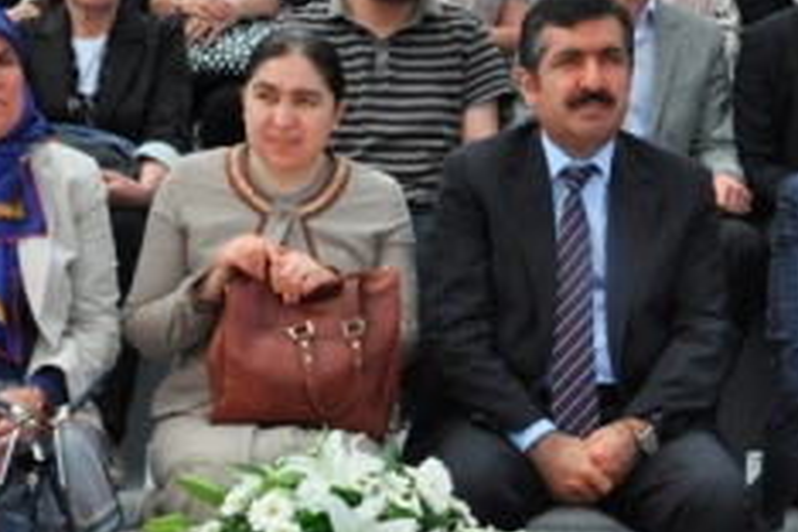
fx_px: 1906
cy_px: 392
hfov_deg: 23.6
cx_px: 443
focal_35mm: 86
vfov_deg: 15.8
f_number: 11
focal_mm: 30
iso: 1250
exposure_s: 1/500
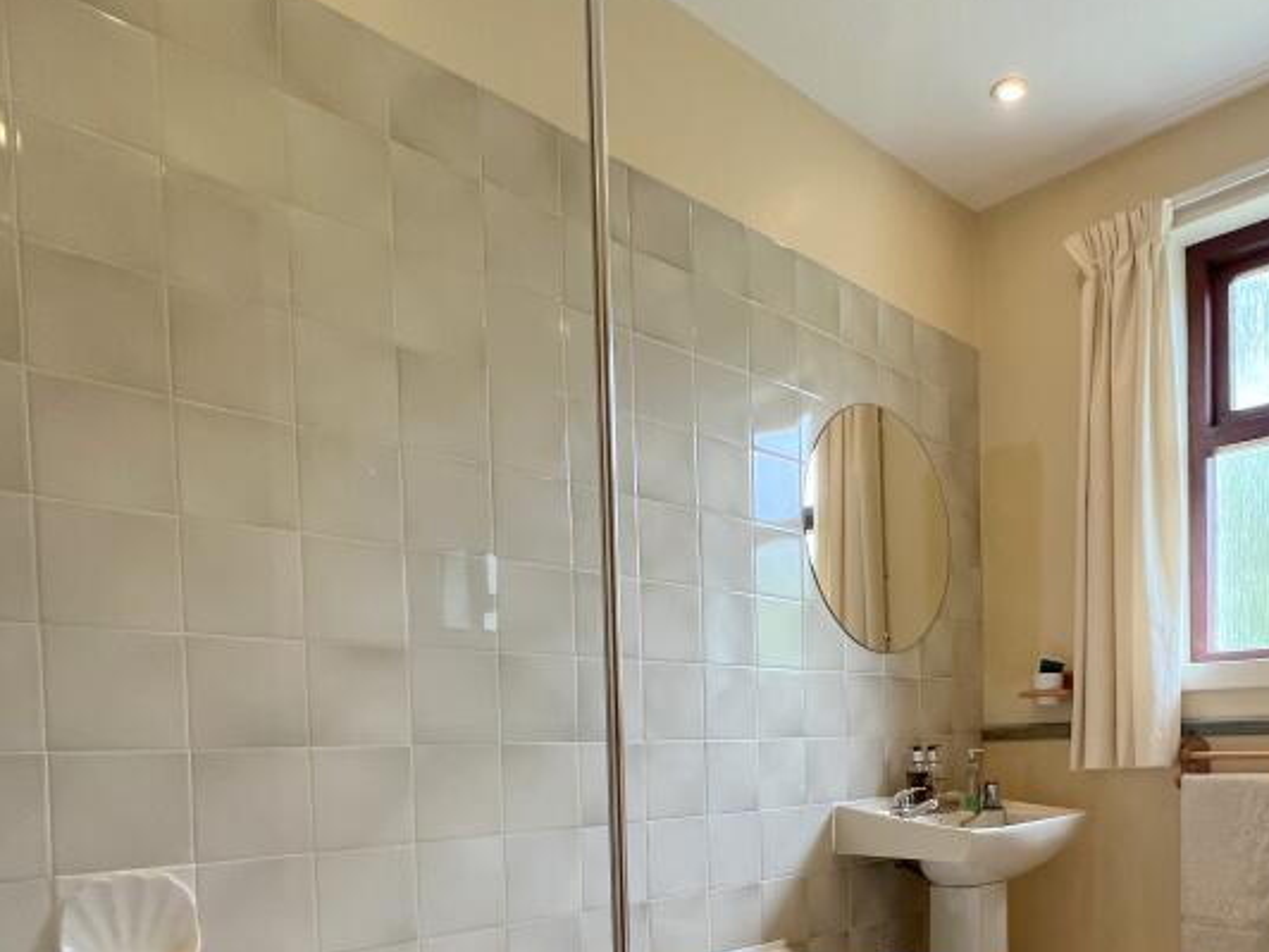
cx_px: 799
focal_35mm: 25
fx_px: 916
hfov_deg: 68.2
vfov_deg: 50.9
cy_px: 785
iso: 125
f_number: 1.8
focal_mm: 1.57
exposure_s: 1/100
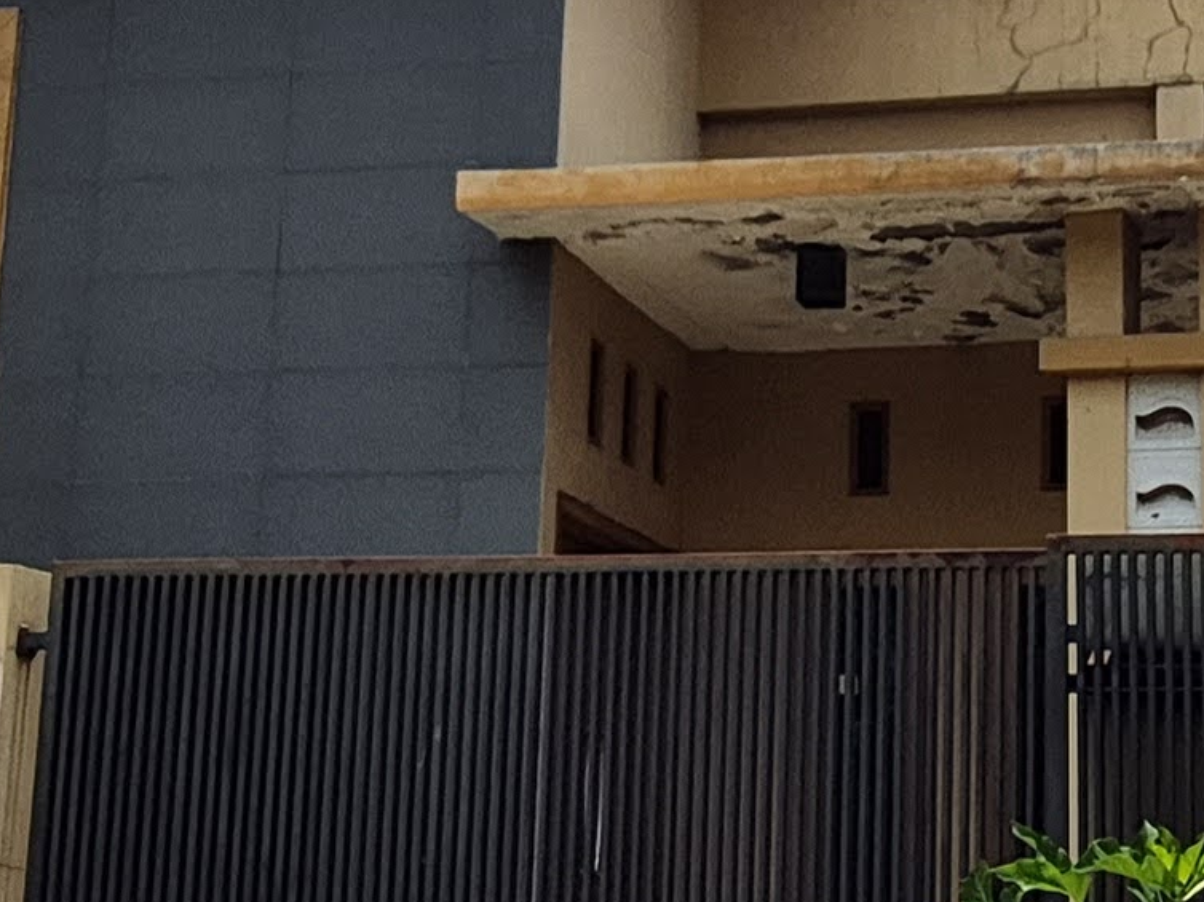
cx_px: 933
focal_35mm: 69
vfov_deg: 21.3
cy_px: 345
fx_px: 2399
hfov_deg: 27.7
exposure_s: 1/3192
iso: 50
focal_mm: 1.74
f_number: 2.2
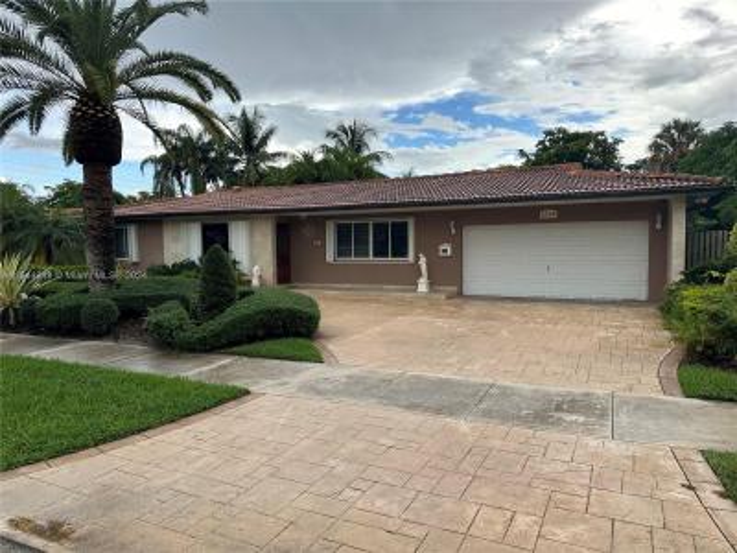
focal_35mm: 24
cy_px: 276
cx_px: 368
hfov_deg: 71.6
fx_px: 511
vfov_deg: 56.8
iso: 80
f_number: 1.78
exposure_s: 1/822
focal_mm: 6.86
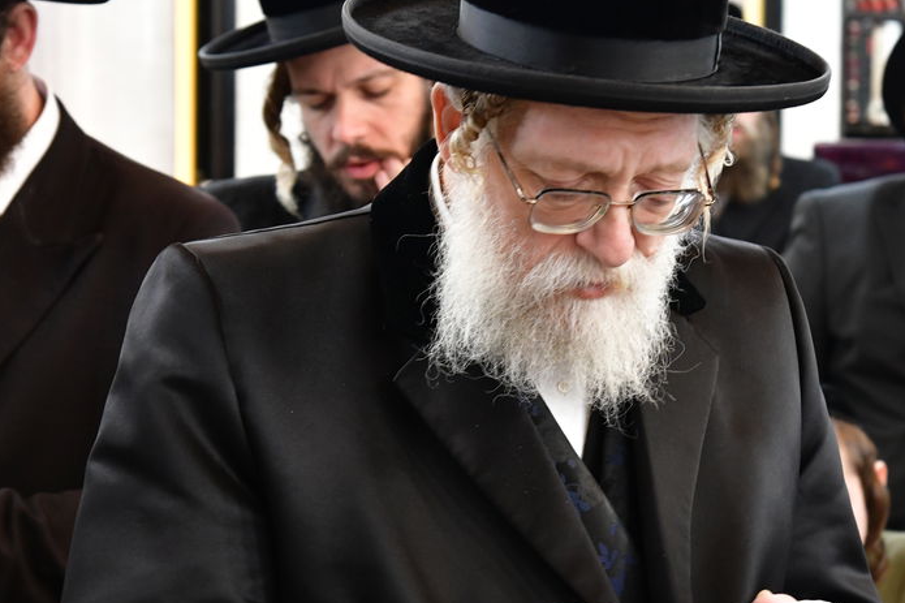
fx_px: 3544
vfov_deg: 9.7
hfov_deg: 14.5
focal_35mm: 141
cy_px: 281
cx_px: 527
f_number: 5.6
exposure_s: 1/100
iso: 2500
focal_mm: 70
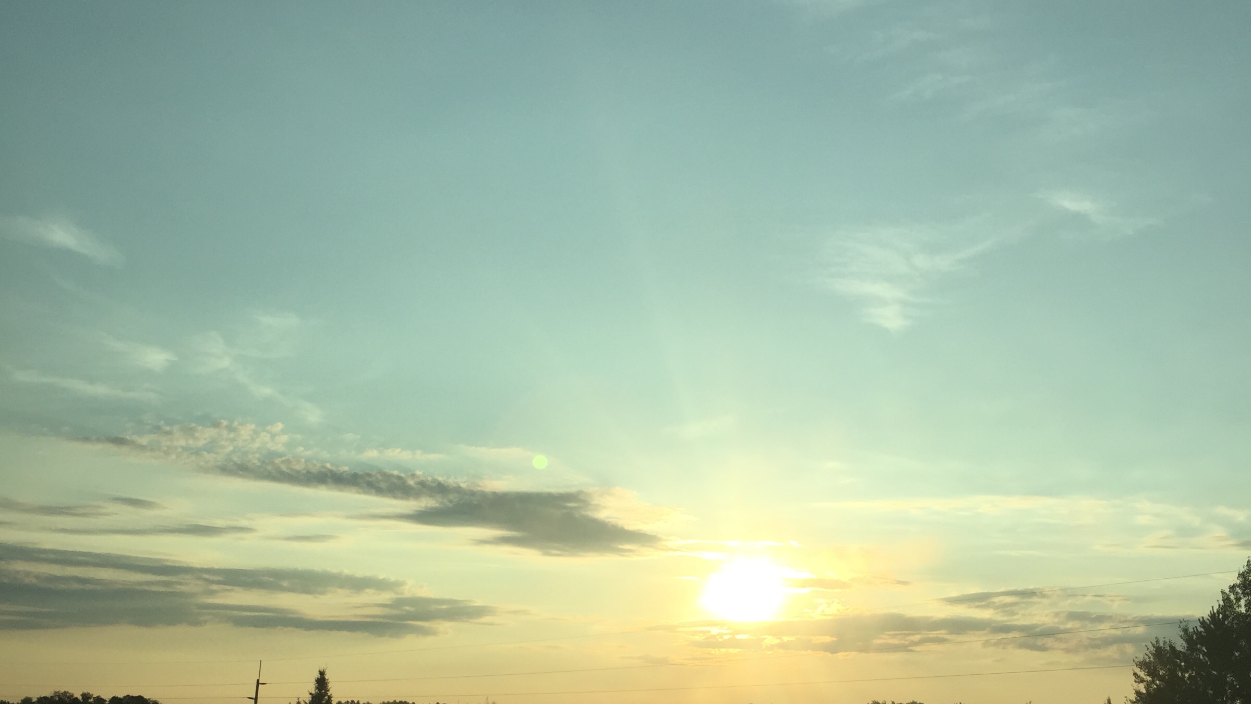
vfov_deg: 27.3
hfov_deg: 47.4
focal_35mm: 43
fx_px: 1426
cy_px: 538
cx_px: 629
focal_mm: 4.15
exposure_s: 1/2825
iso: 32
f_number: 2.2
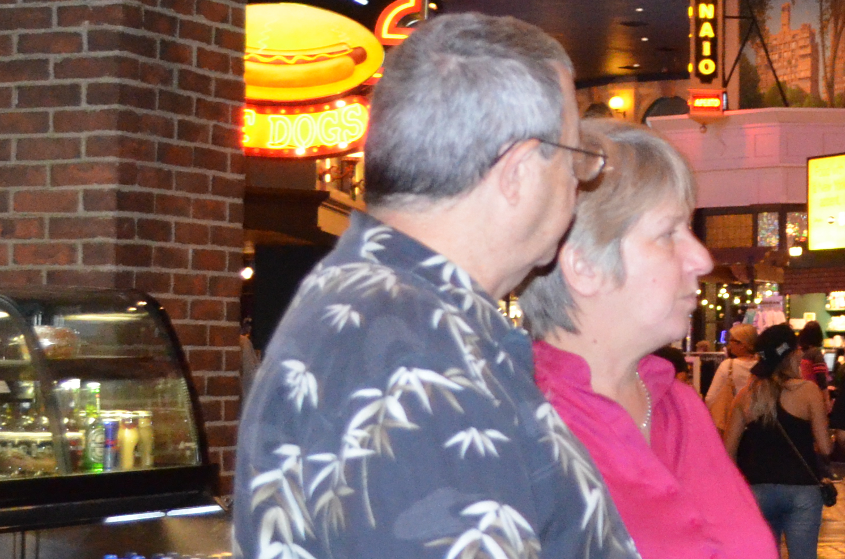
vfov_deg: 11.4
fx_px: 2787
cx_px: 1099
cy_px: 133
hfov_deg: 16.3
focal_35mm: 119
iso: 3200
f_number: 4
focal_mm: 24
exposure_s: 1/60
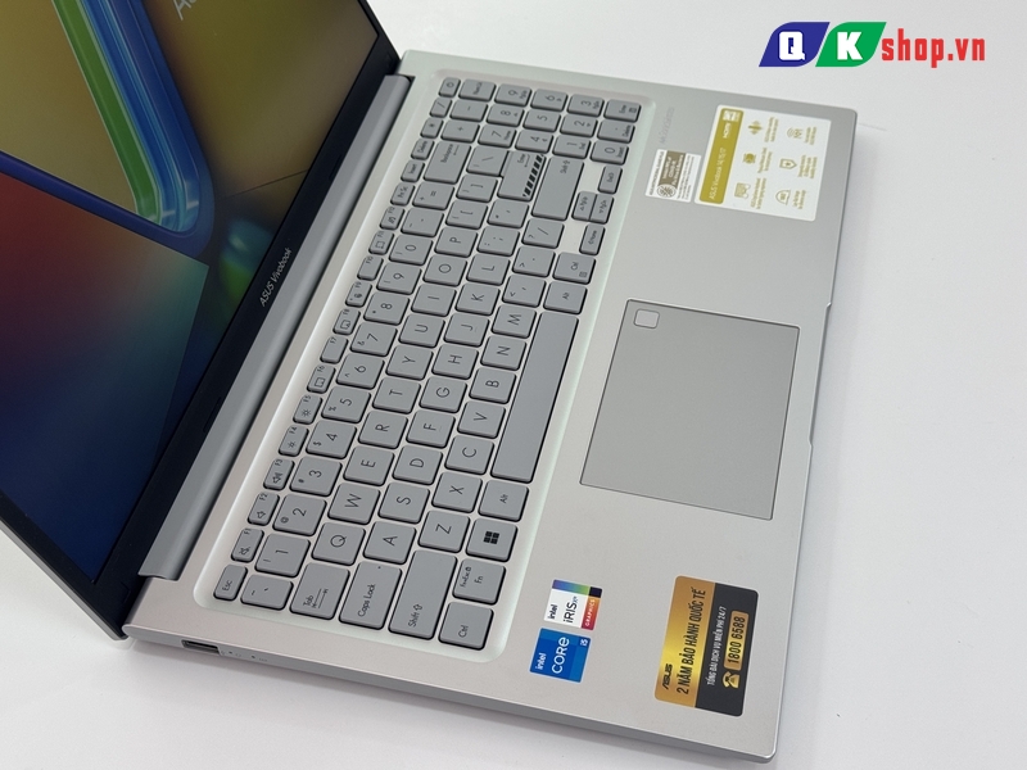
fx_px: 1424
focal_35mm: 48
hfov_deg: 39.7
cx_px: 514
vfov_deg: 30.3
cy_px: 385
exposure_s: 1/100
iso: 50
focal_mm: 6.76
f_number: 1.78
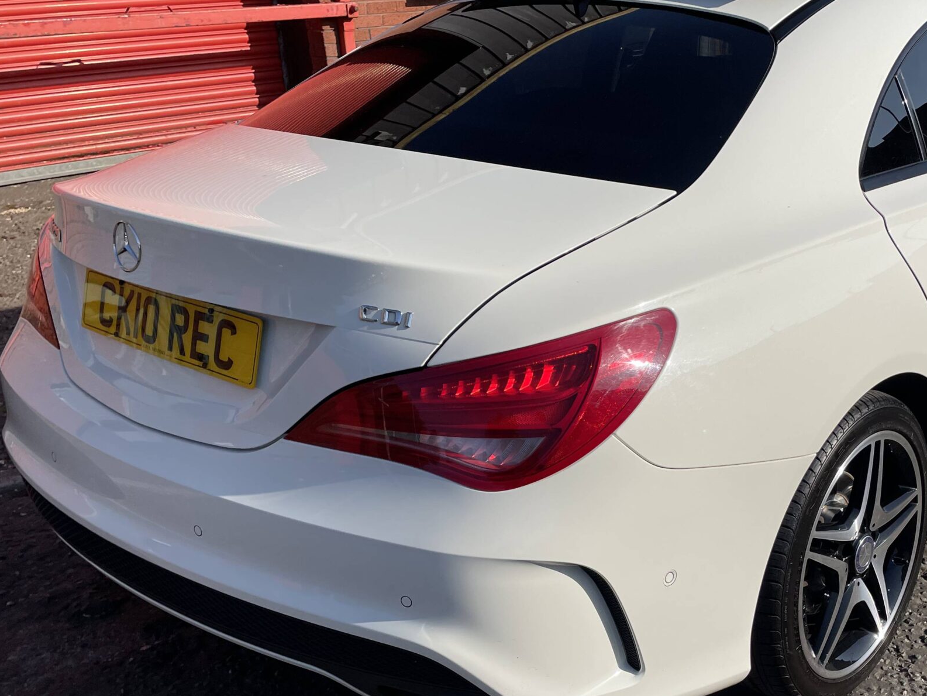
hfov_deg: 43.7
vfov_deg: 34.3
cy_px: 383
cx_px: 662
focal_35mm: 42
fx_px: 1125
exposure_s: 1/5291
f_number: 1.6
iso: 32
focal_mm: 4.2
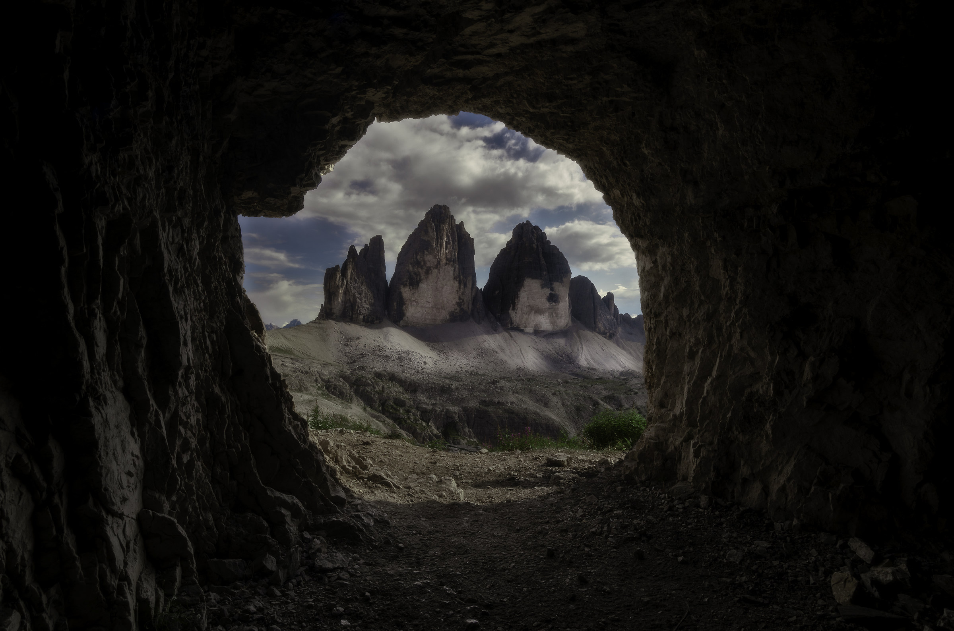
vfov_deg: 67.1
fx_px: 476
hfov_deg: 90.1
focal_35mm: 18
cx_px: 477
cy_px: 316
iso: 100
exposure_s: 1/15
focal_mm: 12
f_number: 11
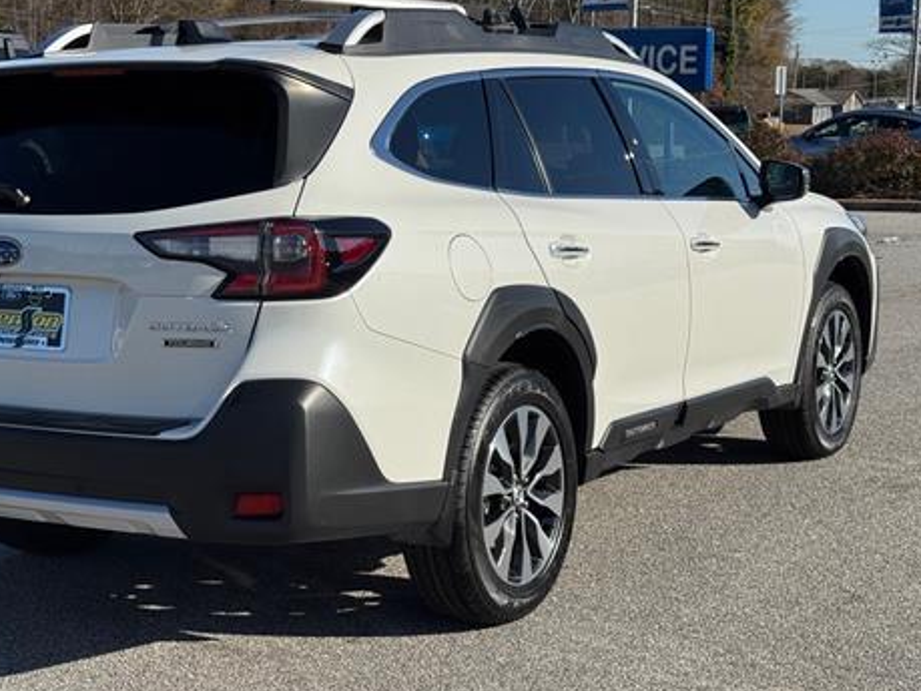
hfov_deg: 28.9
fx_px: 1782
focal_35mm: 67
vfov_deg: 21.9
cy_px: 364
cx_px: 353
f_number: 1.78
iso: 64
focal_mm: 6.76
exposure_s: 1/6410
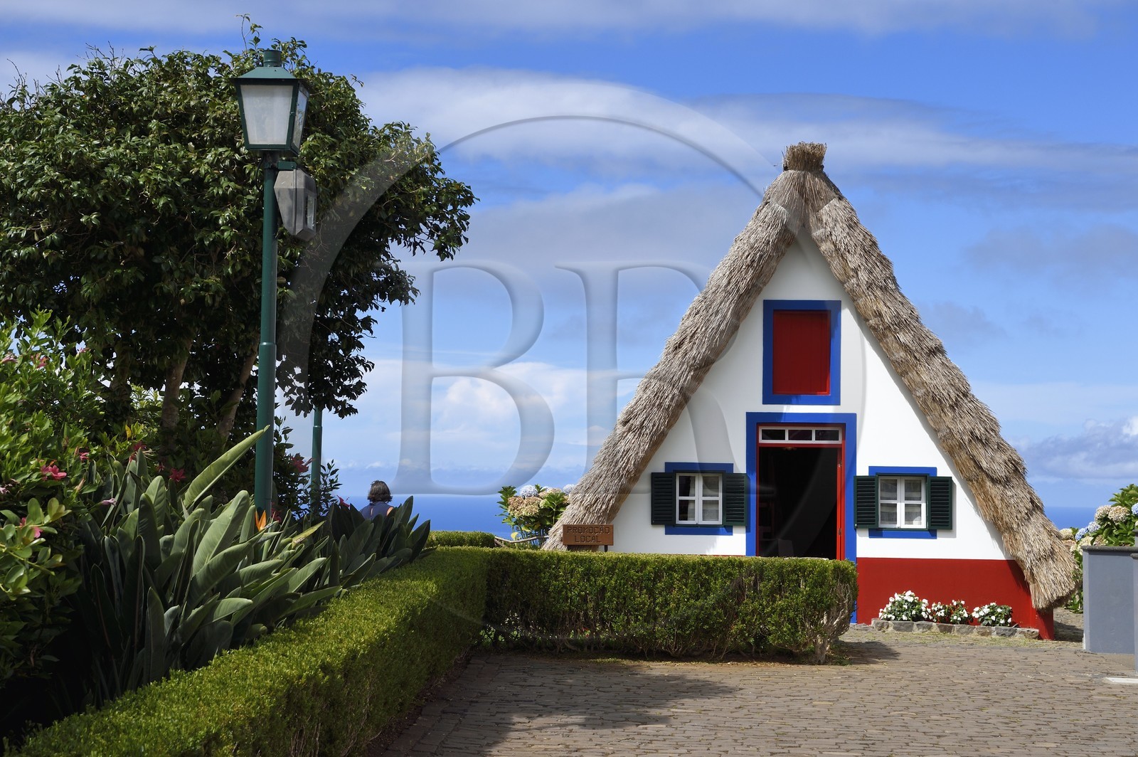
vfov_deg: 19.4
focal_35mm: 70
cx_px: 569
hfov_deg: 28.9
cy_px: 378
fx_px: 2211
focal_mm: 70
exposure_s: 1/400
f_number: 13
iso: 200
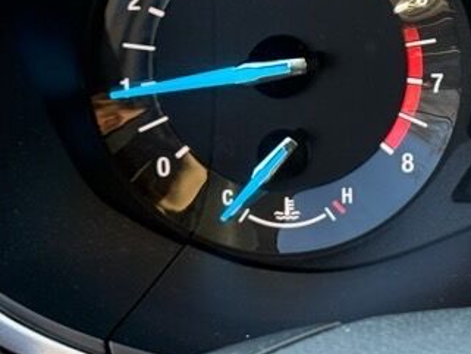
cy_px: 53
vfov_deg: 9.7
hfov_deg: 12.4
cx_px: 669
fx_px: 2083
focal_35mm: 153
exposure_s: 1/126
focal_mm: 6.76
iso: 160
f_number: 1.78
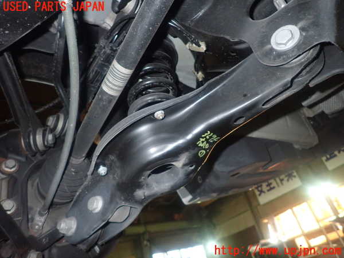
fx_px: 248
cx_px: 172
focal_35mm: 25
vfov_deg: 54.9
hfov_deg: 69.4
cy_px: 129
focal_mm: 4.5
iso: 800
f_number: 5.6
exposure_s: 1/30
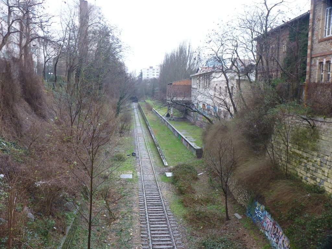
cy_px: 124
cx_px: 166
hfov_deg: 49.0
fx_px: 364
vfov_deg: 37.7
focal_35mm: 38
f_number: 3
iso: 125
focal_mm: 6.8
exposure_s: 1/30
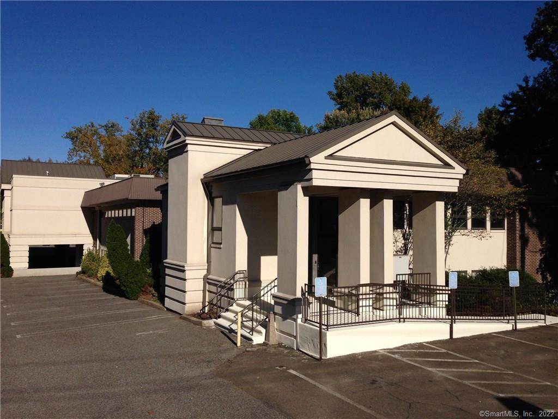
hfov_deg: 55.4
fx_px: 532
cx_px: 279
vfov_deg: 42.9
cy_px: 210
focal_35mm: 33
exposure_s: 1/3623
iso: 50
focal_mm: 4.12
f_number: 2.4
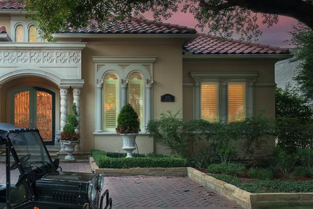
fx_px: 348
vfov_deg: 33.4
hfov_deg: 46.0
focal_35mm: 40
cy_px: 116
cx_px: 64
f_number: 9
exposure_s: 1/8
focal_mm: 24
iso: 200
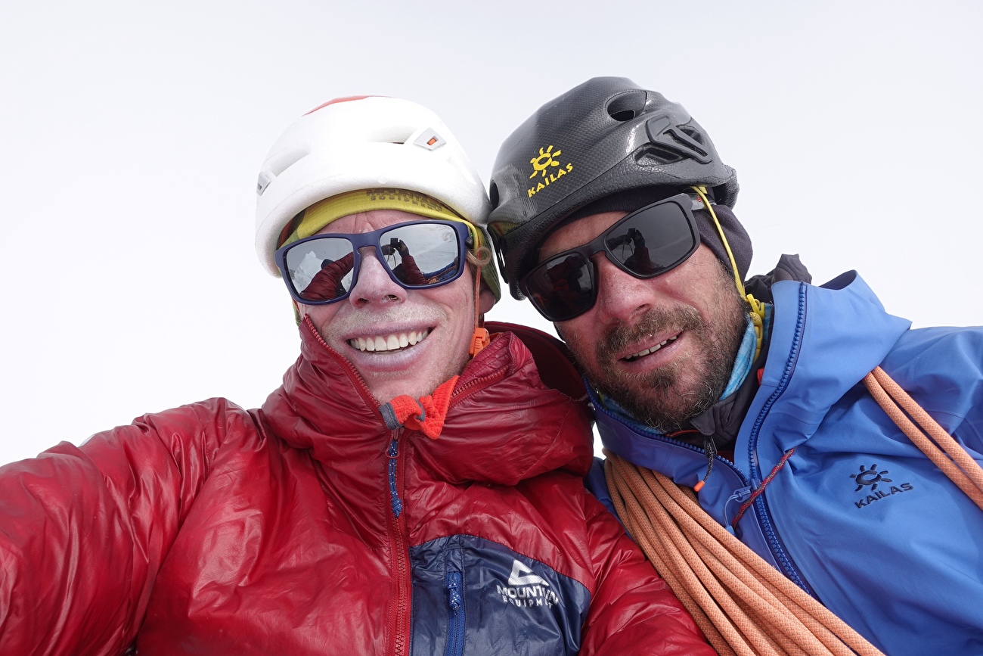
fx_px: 655
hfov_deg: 73.7
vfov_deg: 53.1
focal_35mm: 24
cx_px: 492
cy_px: 328
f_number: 4
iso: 125
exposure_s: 1/200
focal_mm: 8.8
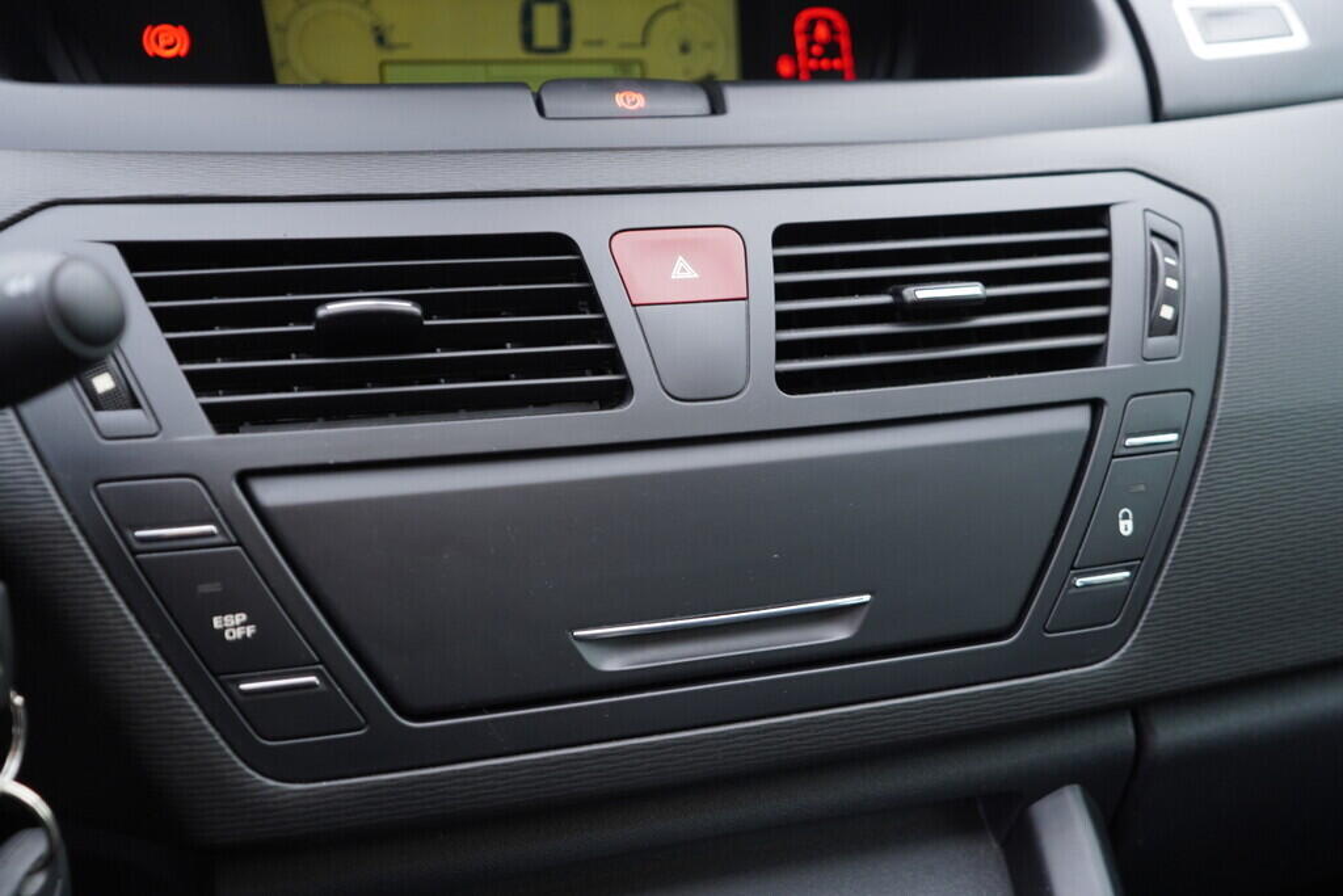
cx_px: 672
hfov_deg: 53.1
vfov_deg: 36.9
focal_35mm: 36
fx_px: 1343
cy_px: 448
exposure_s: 1/40
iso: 250
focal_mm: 24
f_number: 2.8
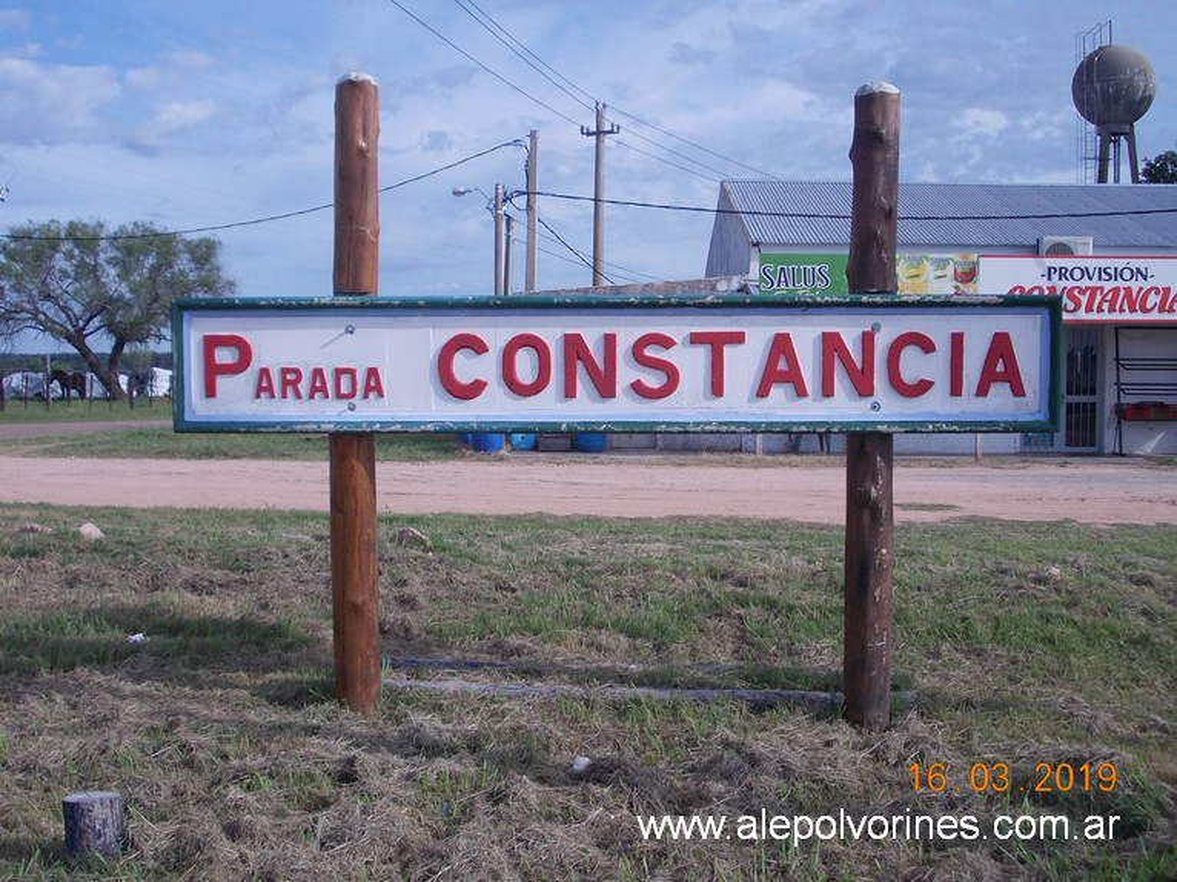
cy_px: 441
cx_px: 588
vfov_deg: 33.6
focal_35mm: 43
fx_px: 1462
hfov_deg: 43.9
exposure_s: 1/250
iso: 80
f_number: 6.5
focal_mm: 6.1
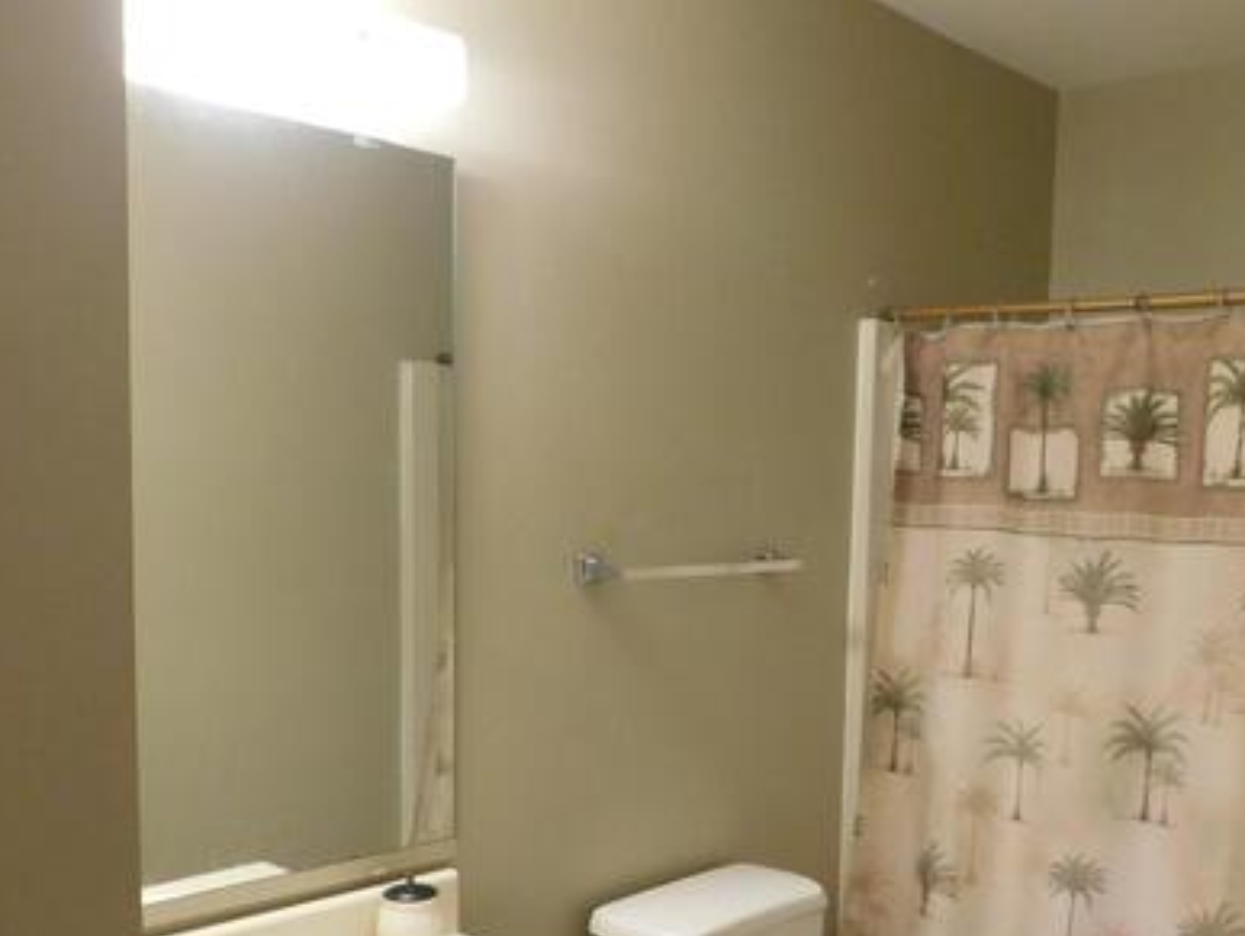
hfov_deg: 48.7
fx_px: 1368
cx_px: 740
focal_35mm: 38
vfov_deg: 37.1
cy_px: 666
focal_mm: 4
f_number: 3
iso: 400
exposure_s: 1/15
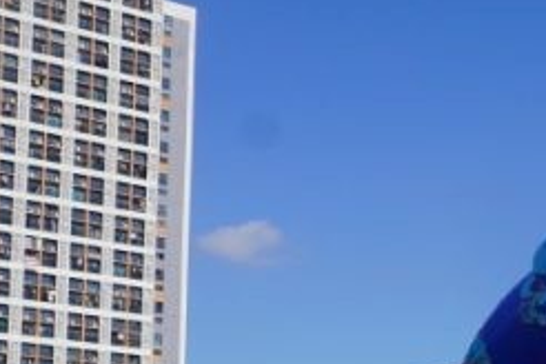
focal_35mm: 100
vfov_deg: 13.0
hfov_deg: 17.8
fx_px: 1517
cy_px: 529
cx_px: 870
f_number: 10
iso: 100
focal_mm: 16
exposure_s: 1/250
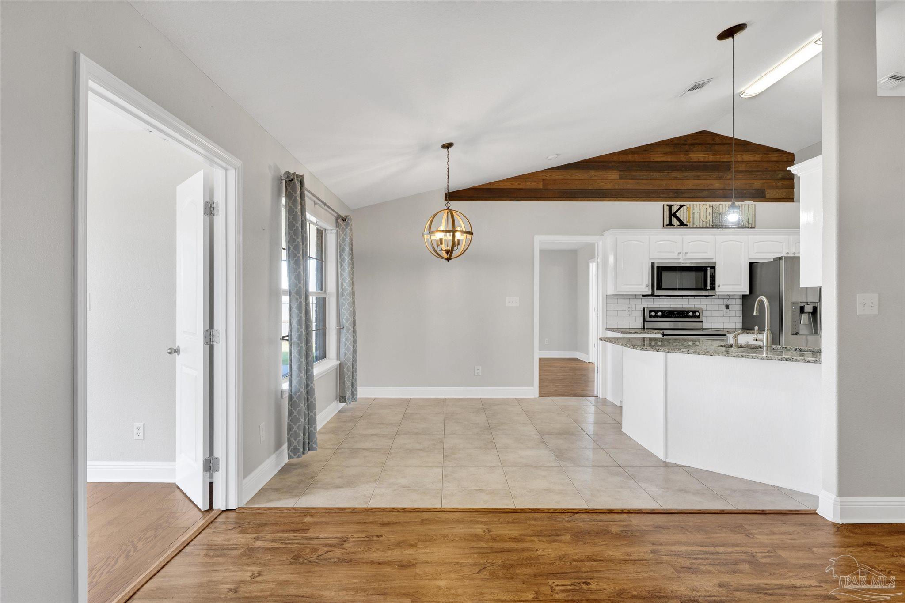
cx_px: 452
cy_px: 302
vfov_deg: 63.2
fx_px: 490
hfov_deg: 85.4
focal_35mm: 20
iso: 500
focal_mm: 19.5
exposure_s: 1/4
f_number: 11
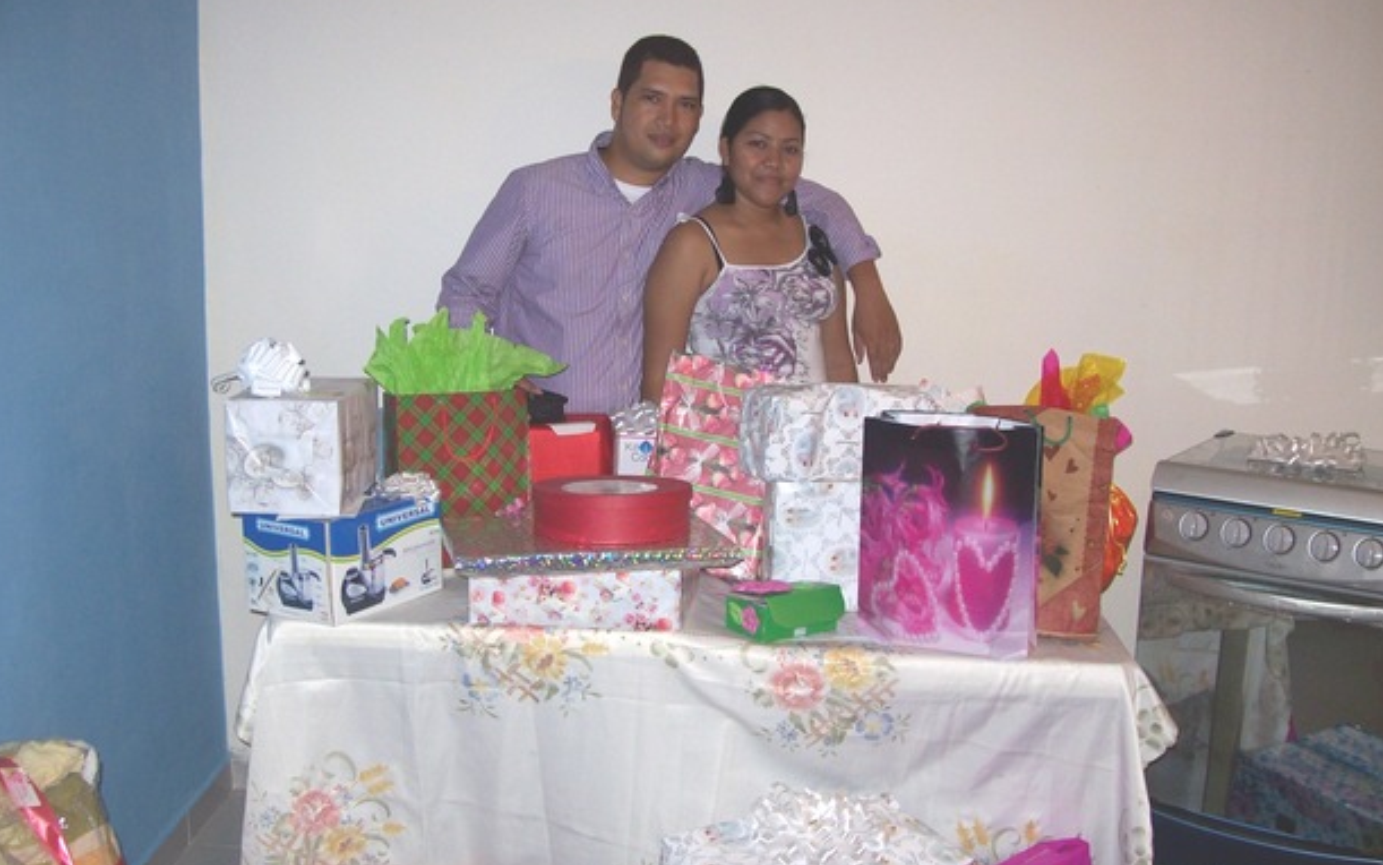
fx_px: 1508
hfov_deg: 49.3
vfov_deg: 32.0
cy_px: 446
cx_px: 665
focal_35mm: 40
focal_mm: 6
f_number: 2.7
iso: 80
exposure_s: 1/64
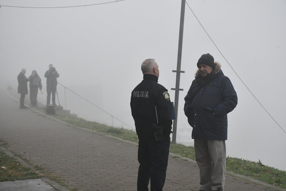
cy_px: 96
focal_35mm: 112
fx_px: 890
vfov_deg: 12.2
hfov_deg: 18.3
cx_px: 143
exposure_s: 1/2000
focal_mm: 75
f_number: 11
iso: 3200
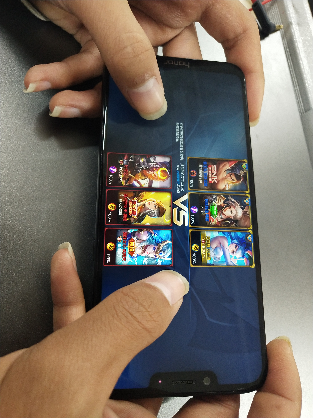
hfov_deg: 46.8
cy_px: 209
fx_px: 362
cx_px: 156
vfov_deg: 60.0
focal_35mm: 30
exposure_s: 1/50
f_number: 1.8
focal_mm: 3.95
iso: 370
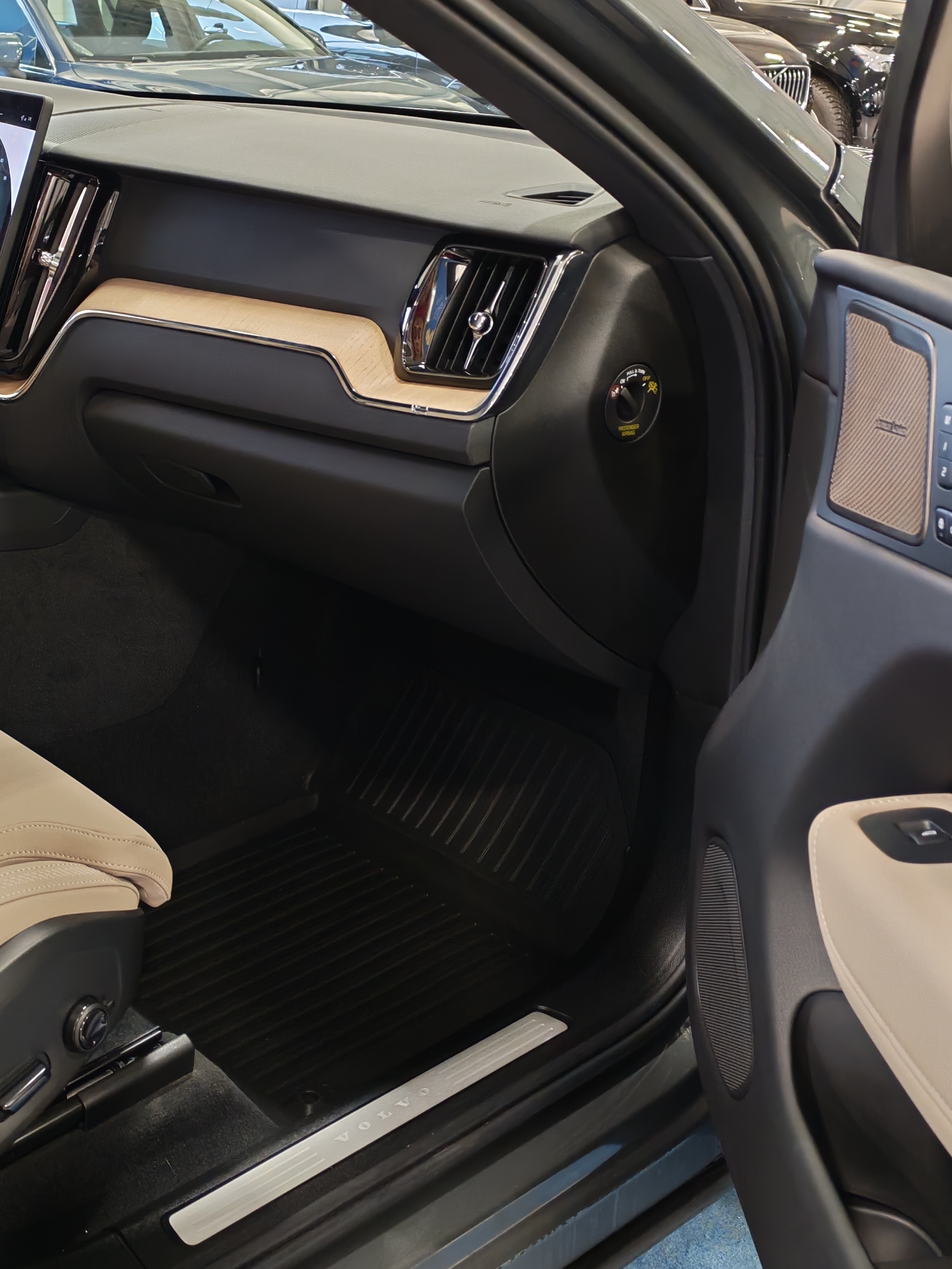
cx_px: 264
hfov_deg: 31.1
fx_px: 1686
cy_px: 636
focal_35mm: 46
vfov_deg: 41.2
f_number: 1.9
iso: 740
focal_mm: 6.12
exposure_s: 1/50
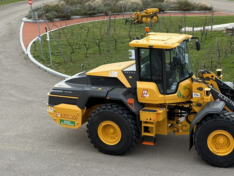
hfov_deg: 25.3
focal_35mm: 76
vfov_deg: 19.4
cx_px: 184
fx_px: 514
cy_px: 98
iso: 100
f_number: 1.78
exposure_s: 1/587
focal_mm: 6.76
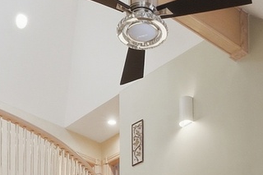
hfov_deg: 26.6
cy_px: 419
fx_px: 555
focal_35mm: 76
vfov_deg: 13.3
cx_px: 157
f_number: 8
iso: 800
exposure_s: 1/550
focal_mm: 10
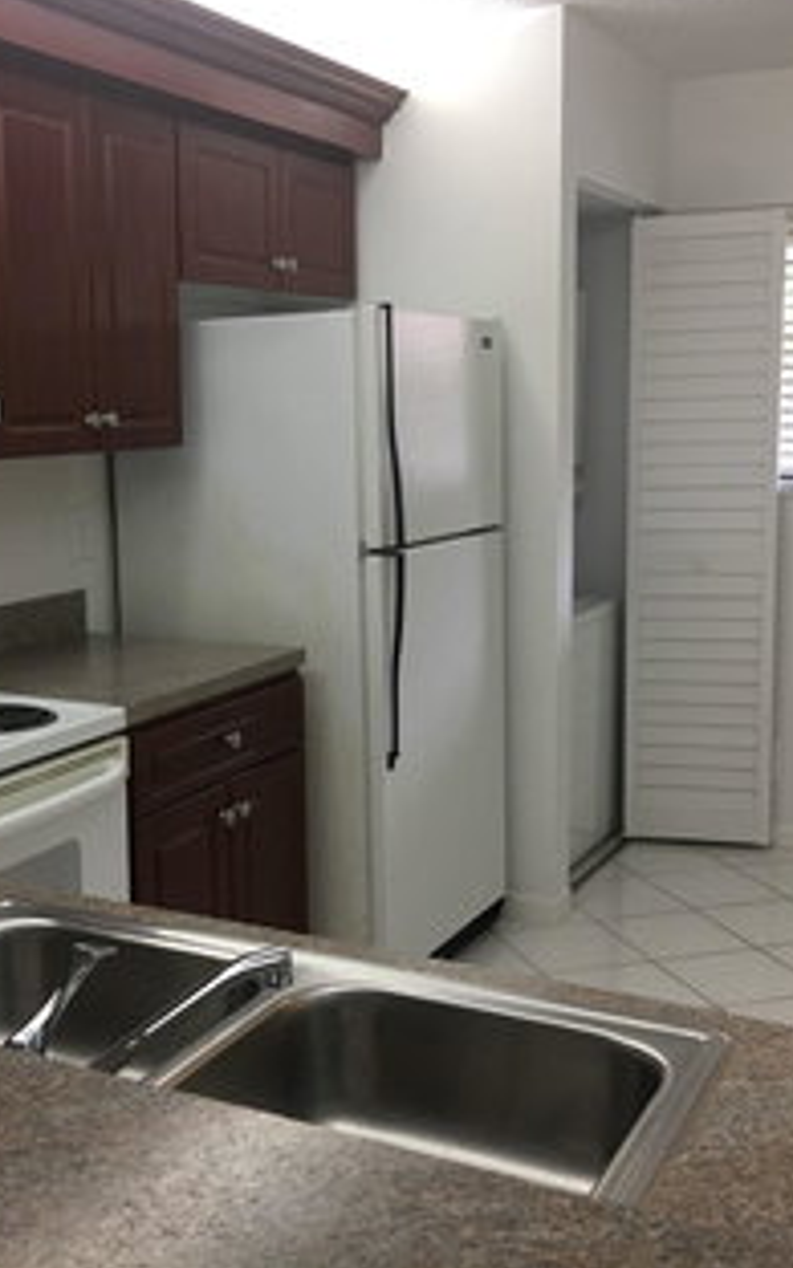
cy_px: 622
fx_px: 1452
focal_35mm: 42
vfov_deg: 47.2
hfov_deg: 30.4
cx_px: 287
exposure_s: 1/15
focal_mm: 4.15
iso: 32
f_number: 2.2
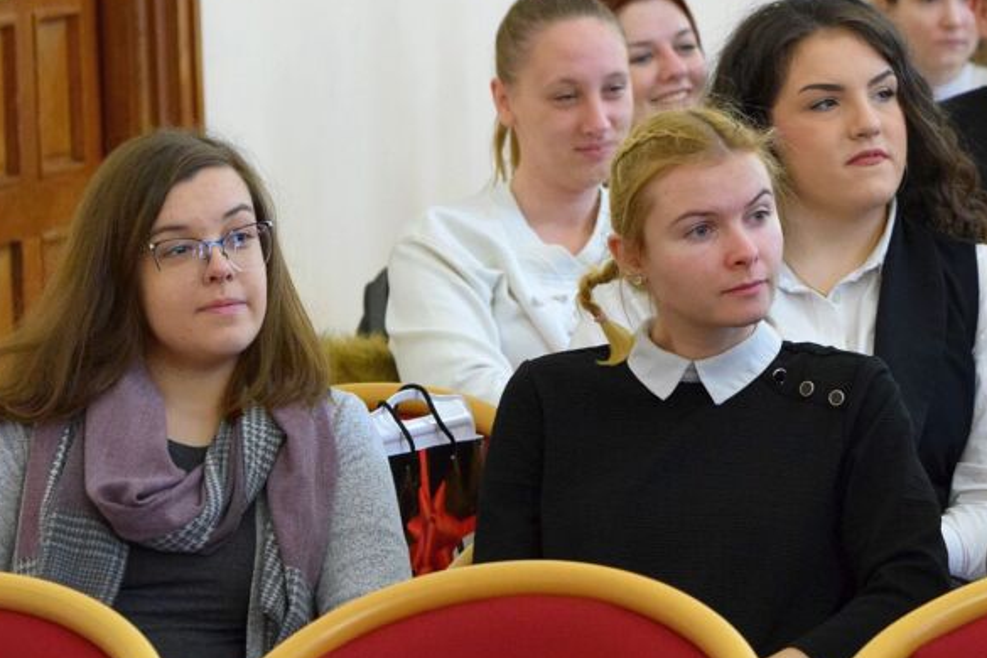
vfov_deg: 4.4
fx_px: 8636
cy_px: 202
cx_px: 786
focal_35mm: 315
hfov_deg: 6.5
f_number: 5
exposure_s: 1/80
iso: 3200
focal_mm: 120
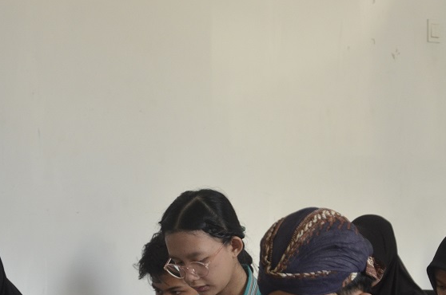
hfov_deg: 11.3
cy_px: 254
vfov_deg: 7.5
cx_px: 177
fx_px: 2252
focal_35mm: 182
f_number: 5.3
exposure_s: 1/160
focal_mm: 55
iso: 800
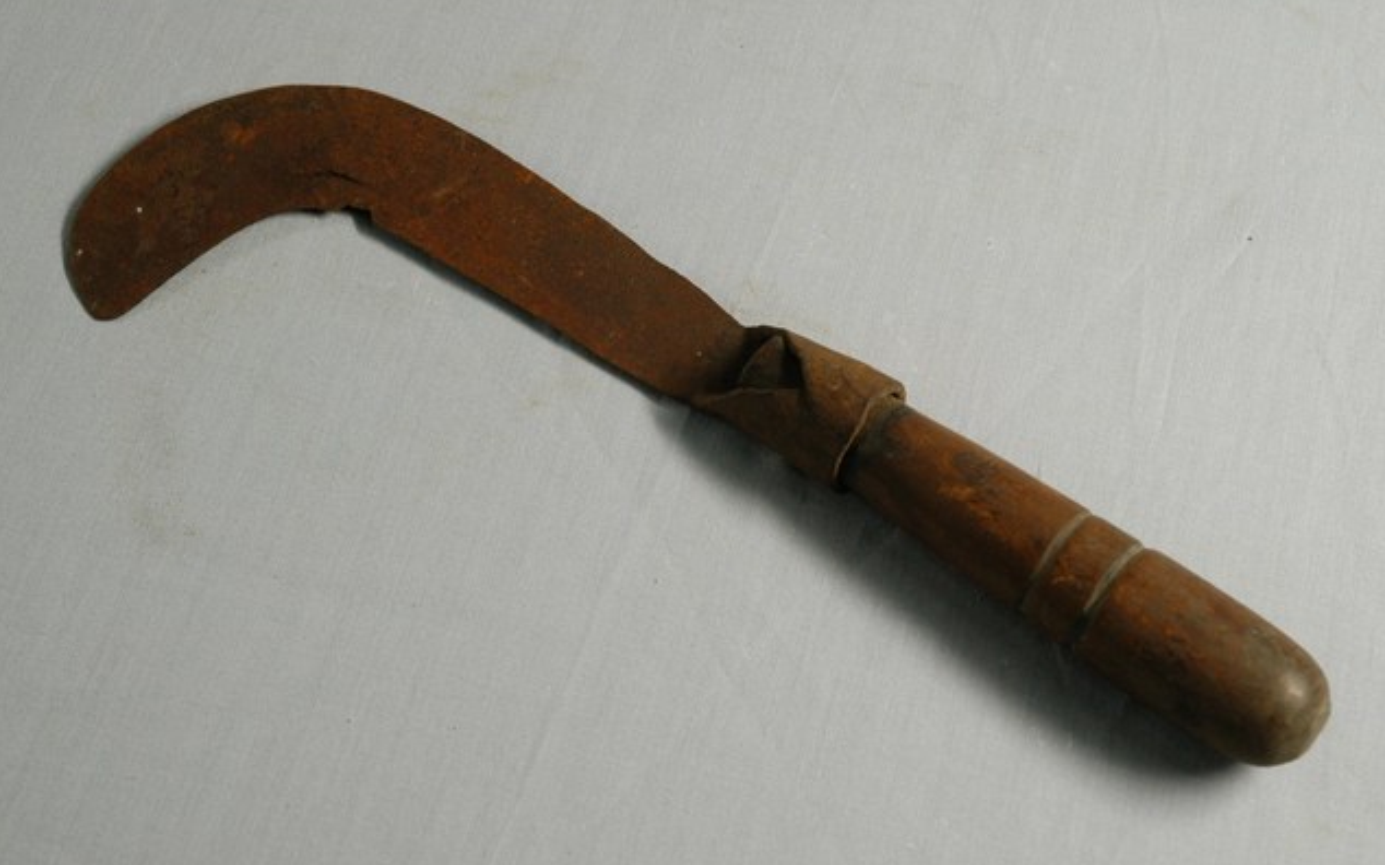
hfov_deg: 27.9
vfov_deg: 17.6
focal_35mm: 74
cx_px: 690
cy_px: 442
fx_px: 2793
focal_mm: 48
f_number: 10
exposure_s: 1/8
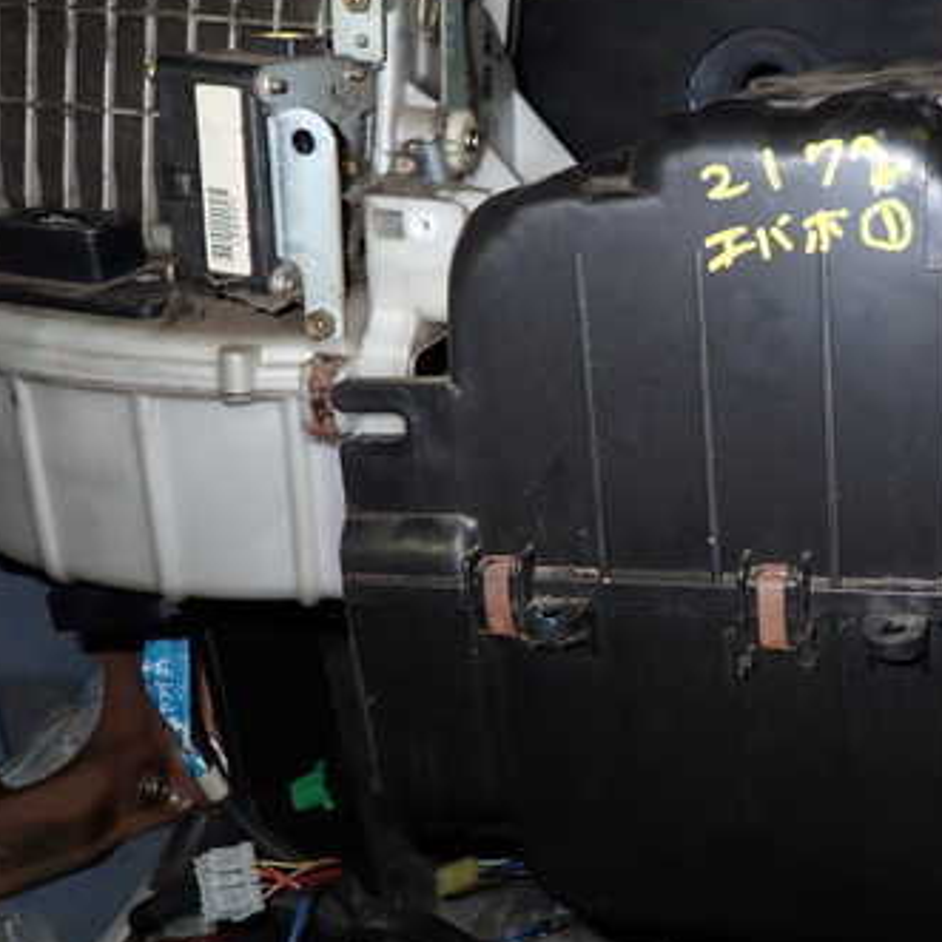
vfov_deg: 41.8
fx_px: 1232
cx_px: 740
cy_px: 438
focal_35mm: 40
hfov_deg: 40.3
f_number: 2
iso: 200
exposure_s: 1/30
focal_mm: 4.5
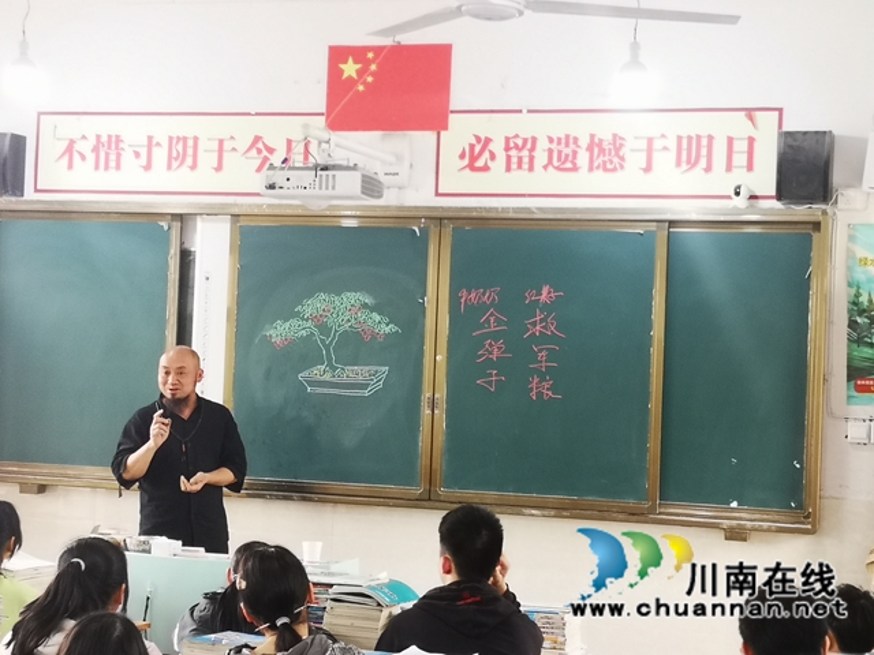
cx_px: 437
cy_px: 328
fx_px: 1666
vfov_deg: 22.3
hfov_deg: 29.4
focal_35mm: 66
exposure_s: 1/40
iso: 200
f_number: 1.8
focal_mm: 3.95
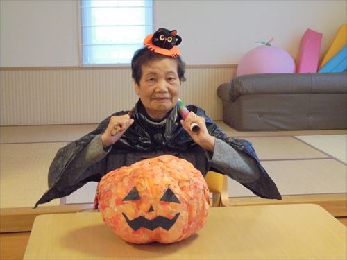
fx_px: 642
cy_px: 130
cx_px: 174
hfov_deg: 30.3
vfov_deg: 22.9
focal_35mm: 64
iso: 640
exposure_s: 1/20
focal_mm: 11.5
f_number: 5.6
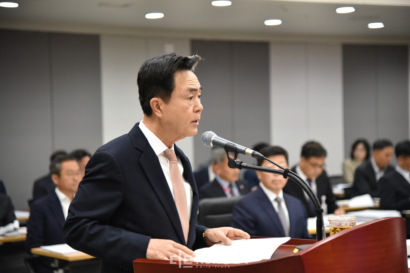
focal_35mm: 92
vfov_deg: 14.9
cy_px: 136
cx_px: 205
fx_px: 1048
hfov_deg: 22.1
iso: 4000
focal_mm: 92
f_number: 4
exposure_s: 1/125
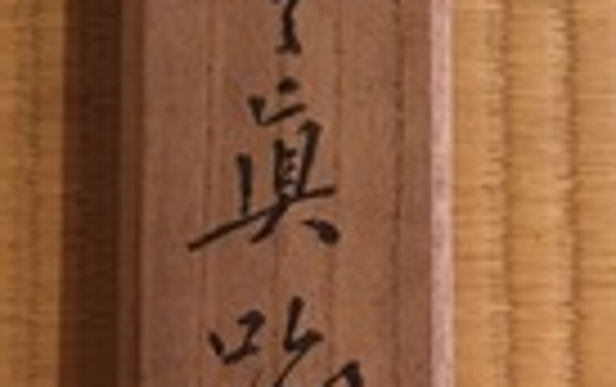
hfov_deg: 17.2
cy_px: -148
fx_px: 2034
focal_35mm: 121
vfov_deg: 10.6
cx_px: 344
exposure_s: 1/10
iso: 100
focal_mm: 4.15
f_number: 2.2
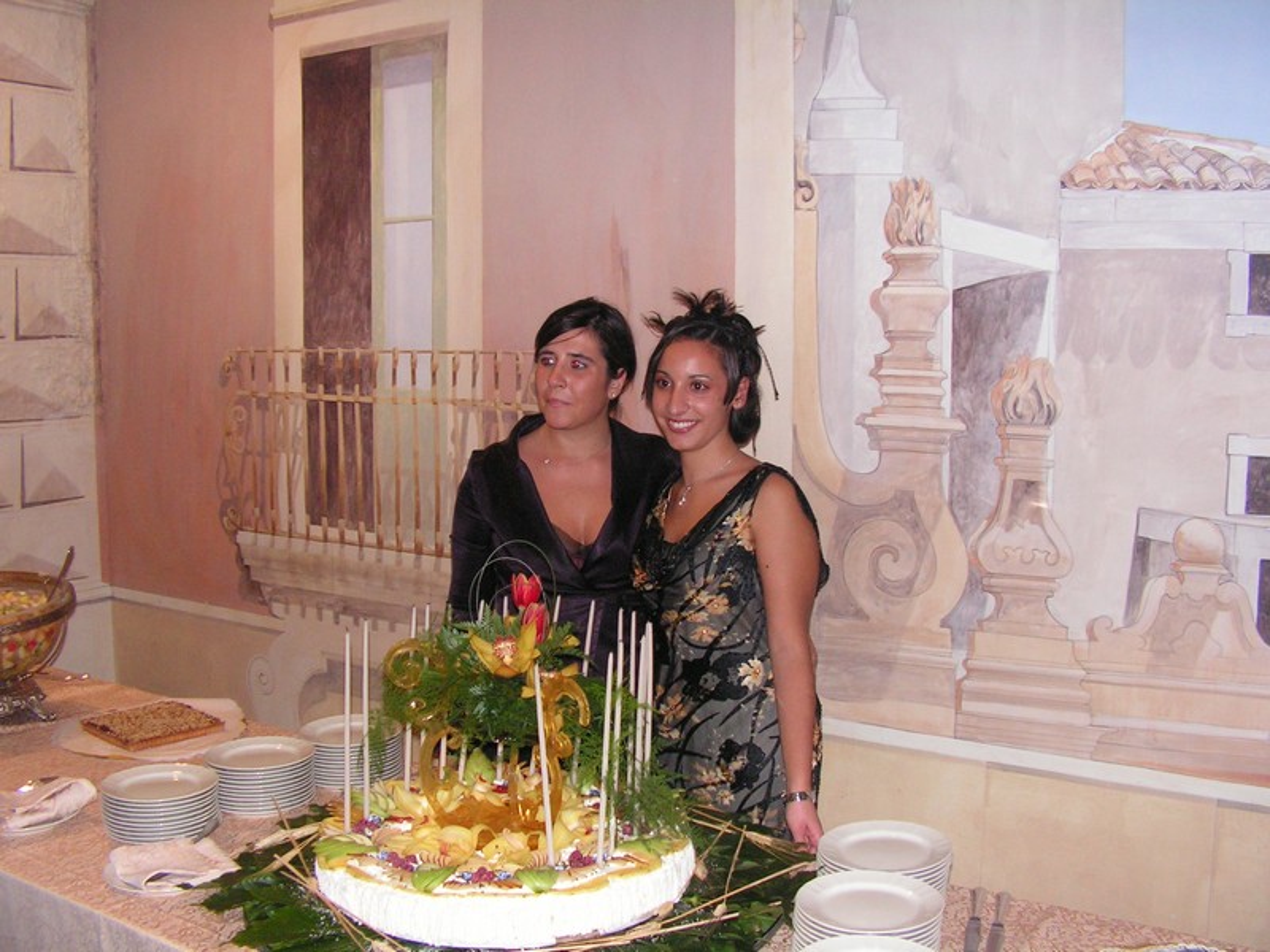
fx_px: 1321
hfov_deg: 51.4
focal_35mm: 36
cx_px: 635
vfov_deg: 39.7
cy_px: 476
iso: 200
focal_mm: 6
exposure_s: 1/40
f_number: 3.2
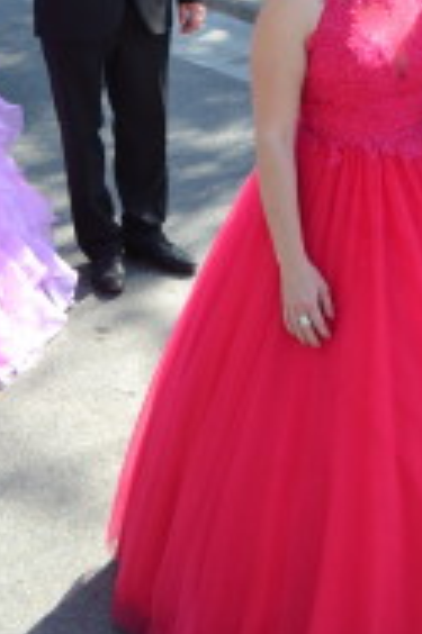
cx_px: 503
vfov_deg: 21.5
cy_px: 24
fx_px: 1621
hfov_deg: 14.4
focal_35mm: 92
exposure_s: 1/125
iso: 100
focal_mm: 24
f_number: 5.6
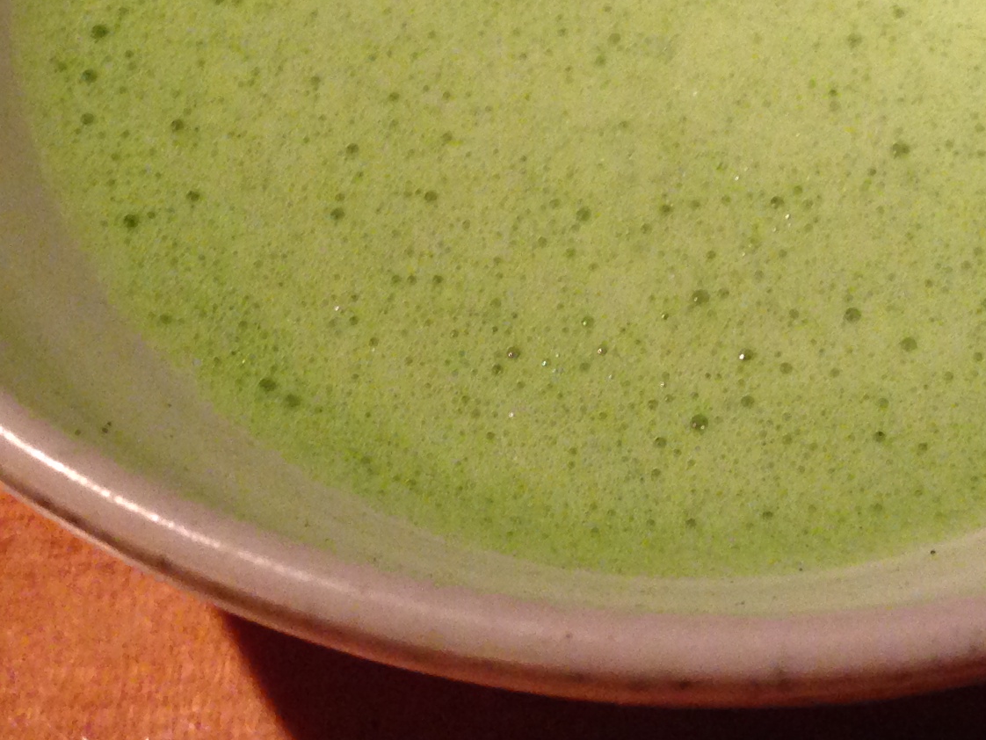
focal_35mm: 96
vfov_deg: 15.1
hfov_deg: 20.3
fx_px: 2735
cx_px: 738
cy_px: -54
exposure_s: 1/20
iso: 250
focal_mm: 4.12
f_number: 2.4
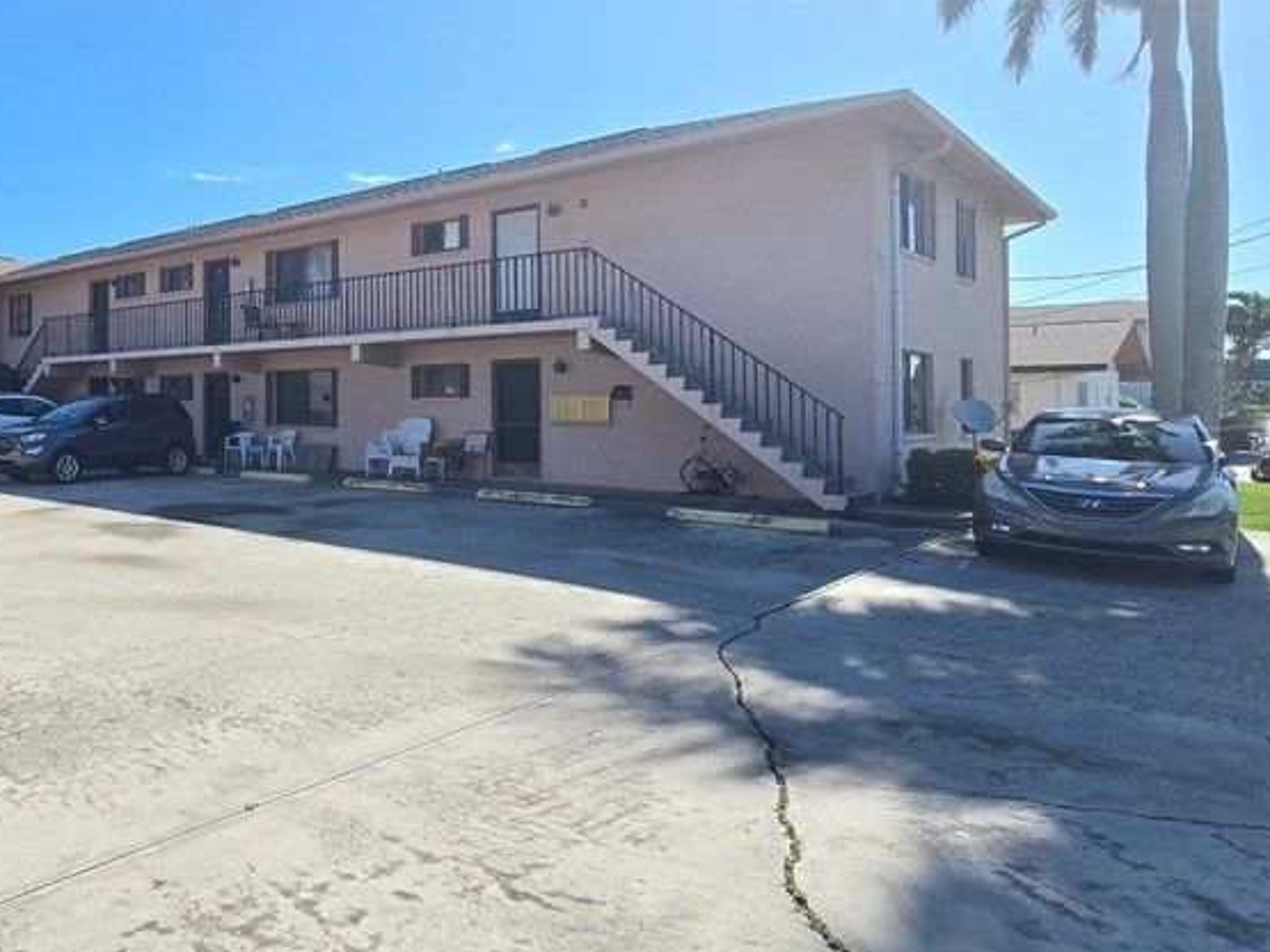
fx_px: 880
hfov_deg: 65.9
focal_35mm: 24
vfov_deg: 56.4
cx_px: 277
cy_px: 382
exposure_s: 1/2000
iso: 64
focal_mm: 2.2
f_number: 2.2
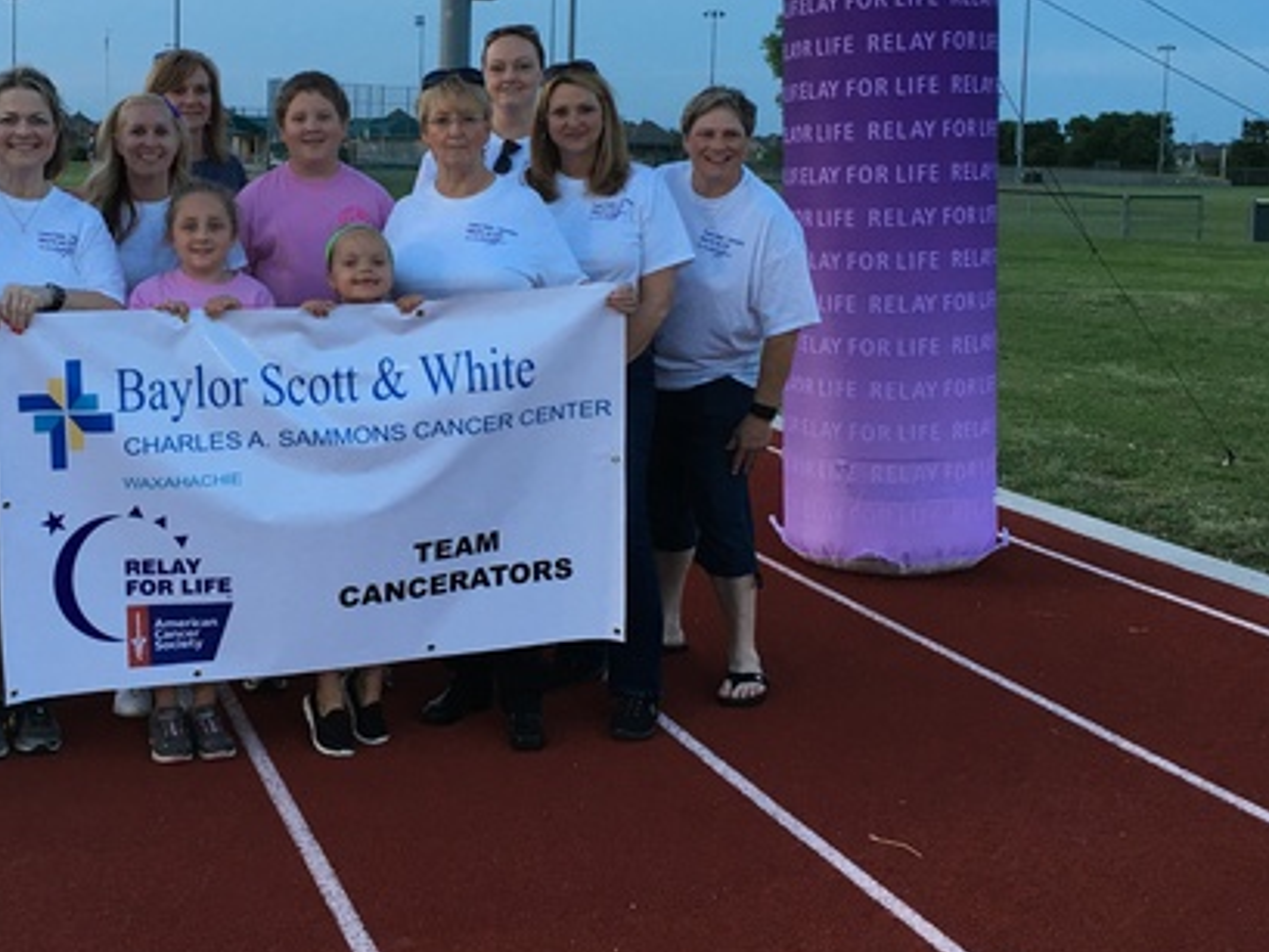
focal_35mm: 51
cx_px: 369
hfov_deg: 36.9
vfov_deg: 28.4
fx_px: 1870
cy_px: 335
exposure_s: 1/30
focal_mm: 4.15
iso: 25
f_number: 2.2
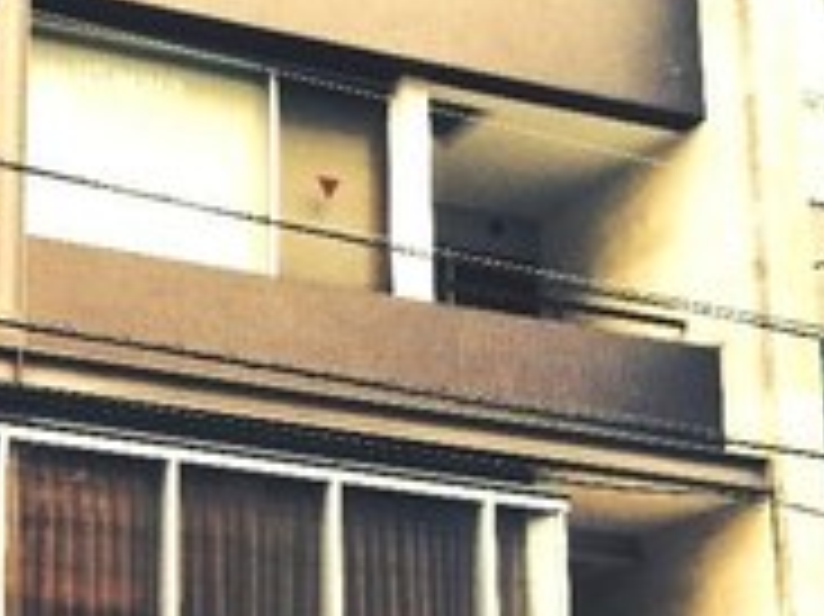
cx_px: -95
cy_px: 578
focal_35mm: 82
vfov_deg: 17.6
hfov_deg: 22.4
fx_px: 1951
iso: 50
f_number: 2.2
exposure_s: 1/30
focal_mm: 4.12
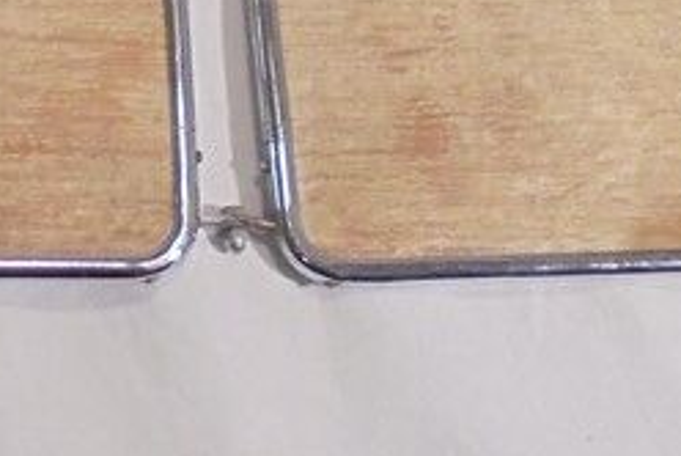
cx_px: -195
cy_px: -56
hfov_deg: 19.3
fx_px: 1856
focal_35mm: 98
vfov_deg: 13.7
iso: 320
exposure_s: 1/30
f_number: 3.5
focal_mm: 4.6
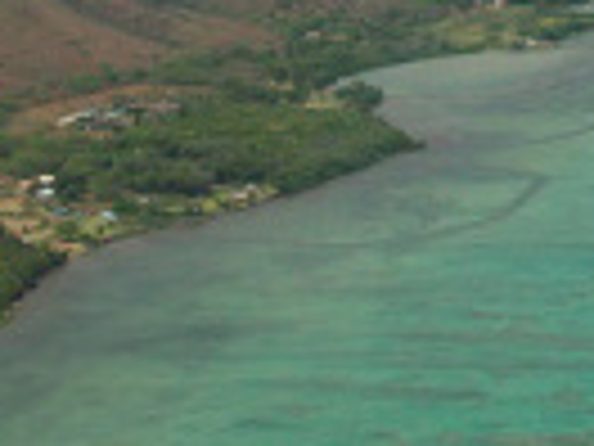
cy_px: -151
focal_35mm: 121
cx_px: 338
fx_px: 2076
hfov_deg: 16.3
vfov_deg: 11.9
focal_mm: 5.7
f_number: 2.8
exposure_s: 1/640
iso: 64
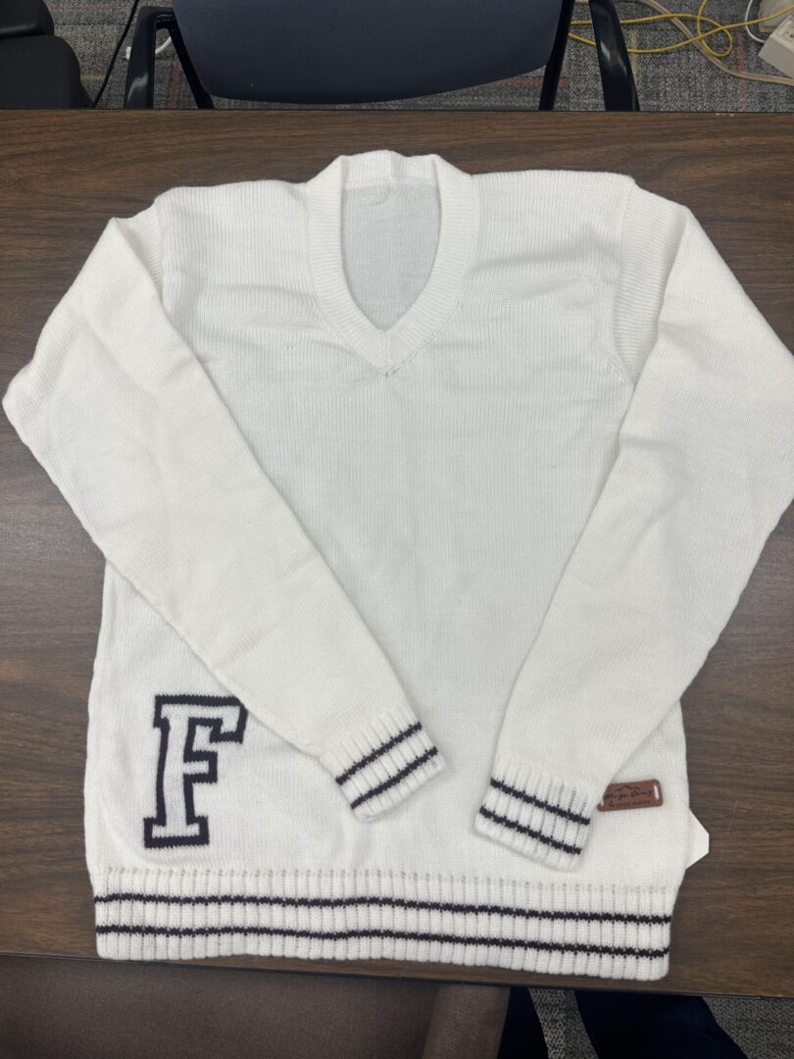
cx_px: 397
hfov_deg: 56.8
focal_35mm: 24
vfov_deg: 71.6
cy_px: 530
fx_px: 734
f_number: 1.78
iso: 80
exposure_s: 1/120
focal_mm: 6.86
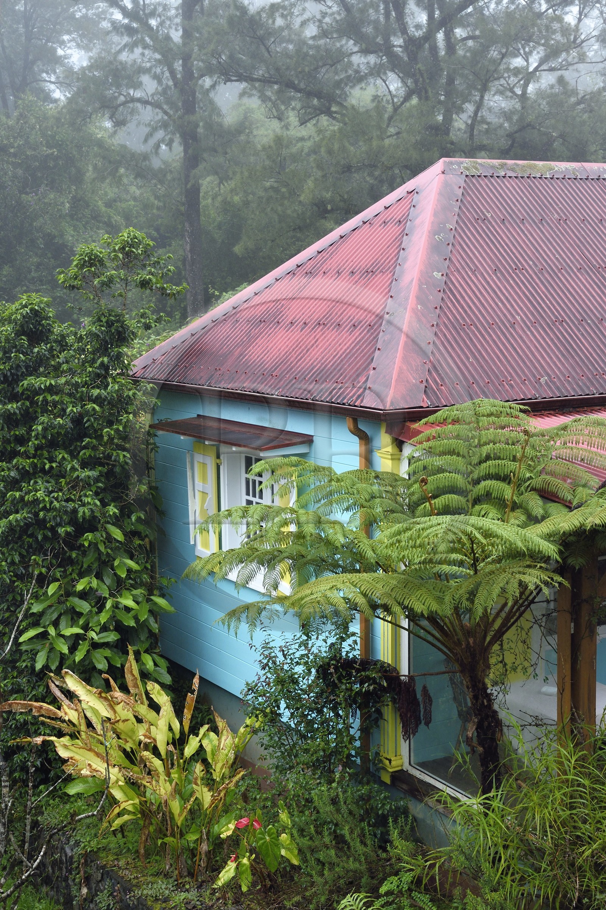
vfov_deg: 39.6
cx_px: 303
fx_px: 1264
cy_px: 455
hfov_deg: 27.0
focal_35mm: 50
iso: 800
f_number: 9
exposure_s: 1/100
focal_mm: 50
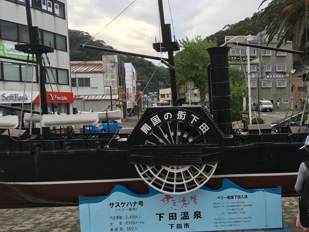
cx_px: 220
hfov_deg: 43.8
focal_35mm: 42
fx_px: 375
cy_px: 130
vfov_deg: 34.3
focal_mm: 4.15
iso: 25
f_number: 2.2
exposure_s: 1/121
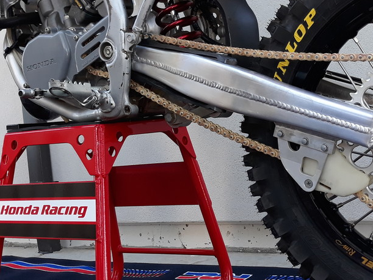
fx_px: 593
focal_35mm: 55
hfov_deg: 34.9
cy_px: 134
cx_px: 219
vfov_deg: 26.5
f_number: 1.7
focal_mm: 3.7
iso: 80
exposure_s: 1/120
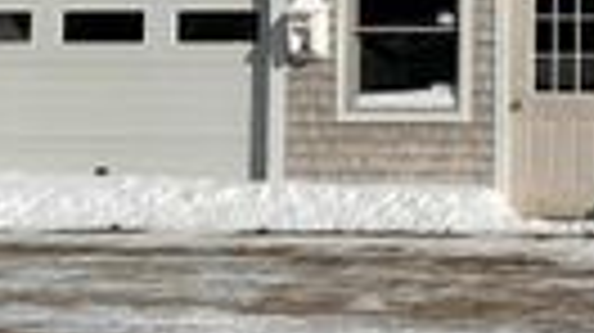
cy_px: 2
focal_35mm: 132
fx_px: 2077
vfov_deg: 9.1
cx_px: 783
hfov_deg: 15.5
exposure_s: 1/12346
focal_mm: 6.76
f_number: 1.78
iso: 64
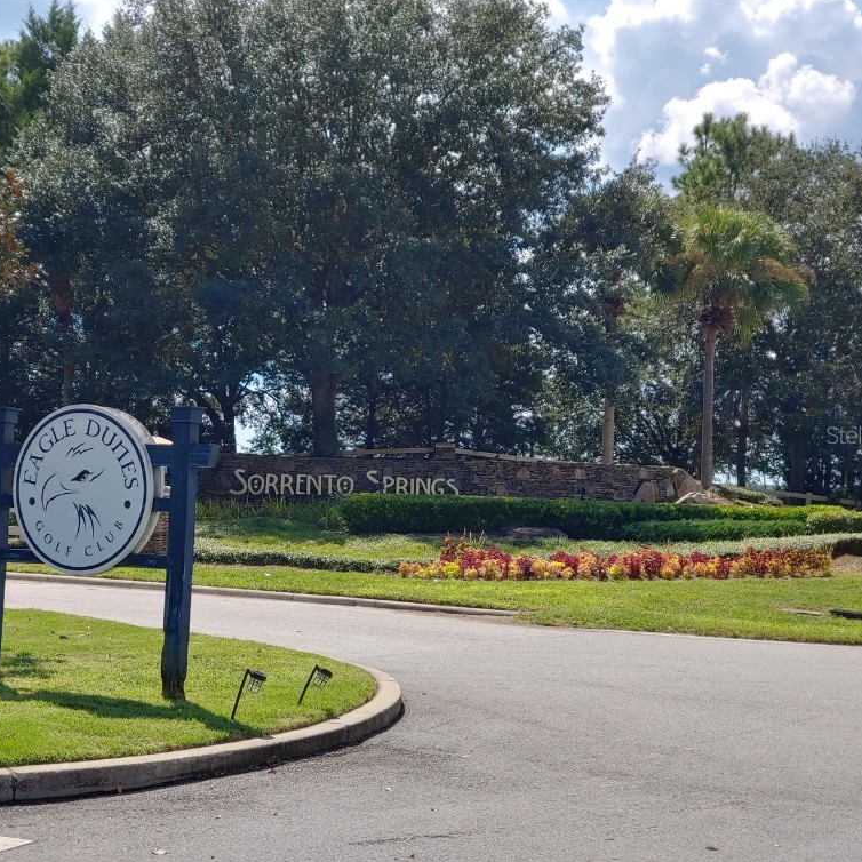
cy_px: 434
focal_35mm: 60
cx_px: 349
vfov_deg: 28.6
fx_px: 1690
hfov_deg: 28.5
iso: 50
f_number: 2.4
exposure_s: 1/312
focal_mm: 5.88
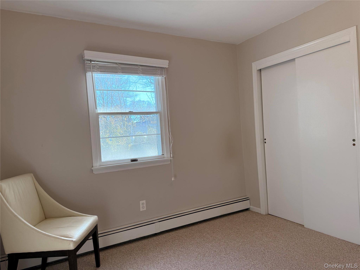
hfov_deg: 71.6
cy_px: 135
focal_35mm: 24
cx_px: 180
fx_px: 250
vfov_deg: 56.8
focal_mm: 6.76
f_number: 1.78
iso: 100
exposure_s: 1/281
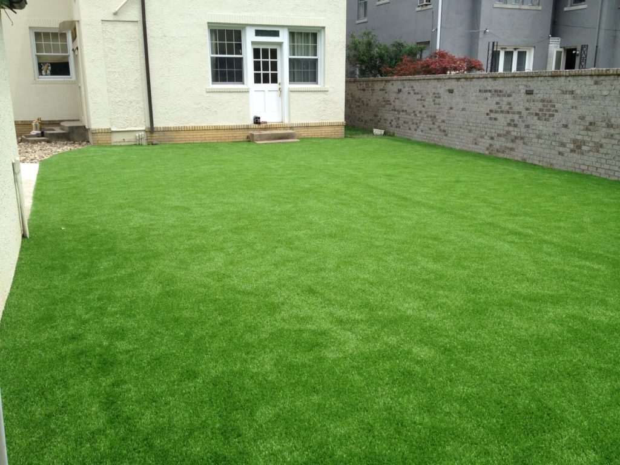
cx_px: 310
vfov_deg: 40.7
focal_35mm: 35
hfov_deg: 52.6
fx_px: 627
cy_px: 232
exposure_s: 1/876
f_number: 2.4
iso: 50
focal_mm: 4.28
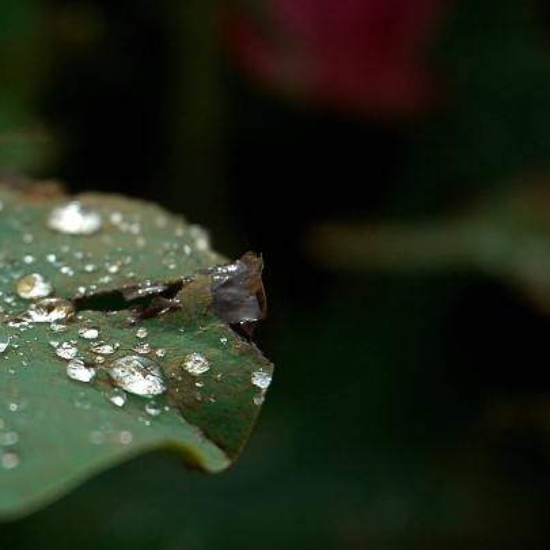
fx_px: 3559
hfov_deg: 8.8
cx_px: -39
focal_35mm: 198
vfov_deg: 8.8
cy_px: 268
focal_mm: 70
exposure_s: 1/1000
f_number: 4.5
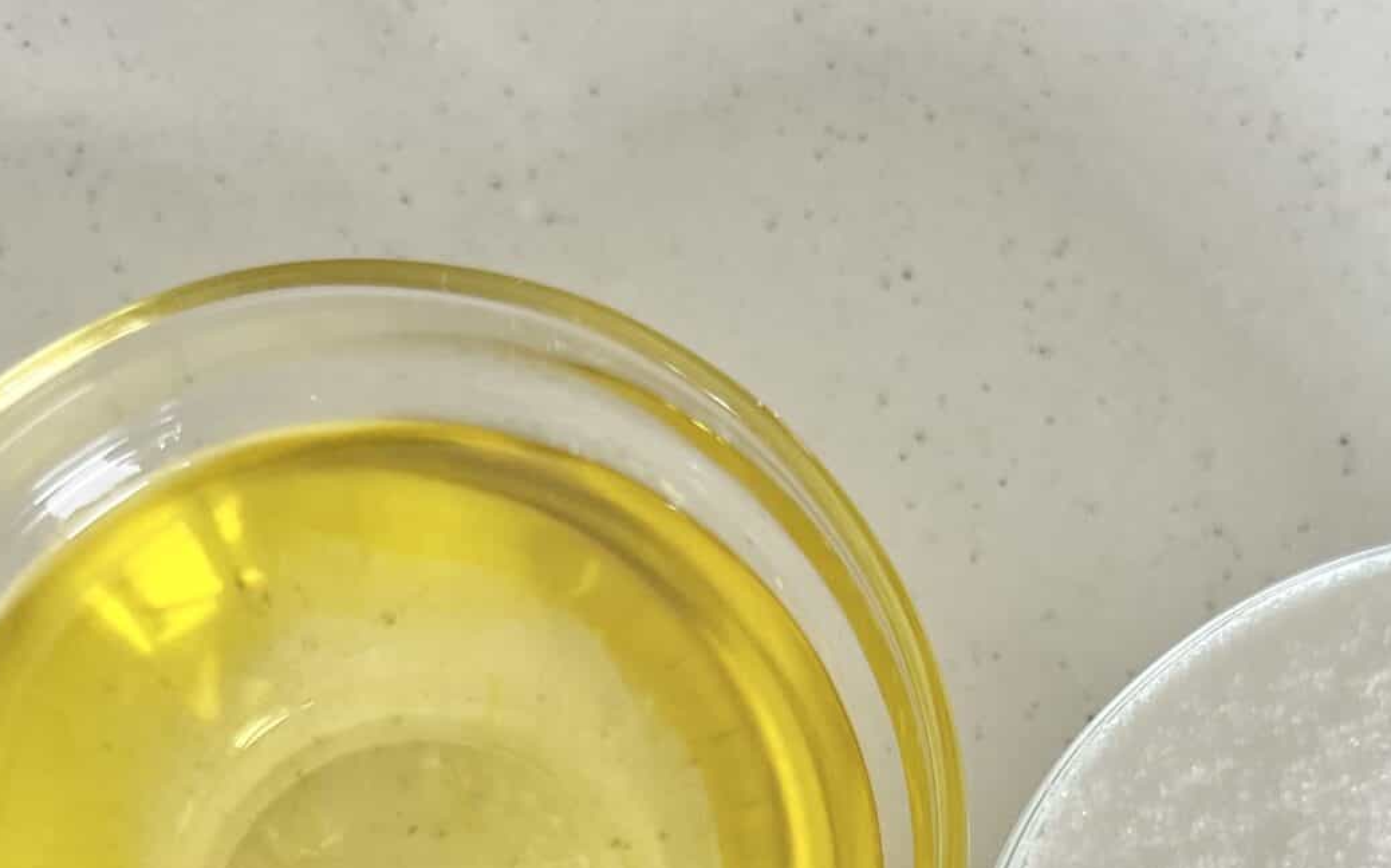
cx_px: 868
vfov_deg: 17.0
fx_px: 2577
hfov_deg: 30.1
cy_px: 1369
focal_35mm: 68
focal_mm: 5.7
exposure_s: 1/121
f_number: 1.5
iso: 64
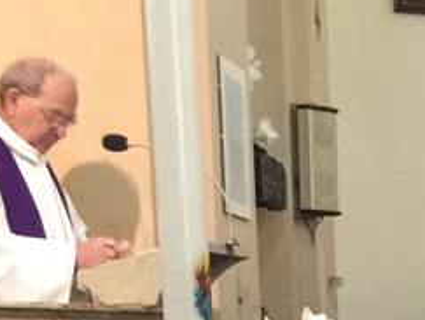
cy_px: 675
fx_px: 1758
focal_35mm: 143
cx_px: 813
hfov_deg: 12.4
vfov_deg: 9.6
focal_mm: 4.15
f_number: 2.2
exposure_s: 1/8
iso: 160
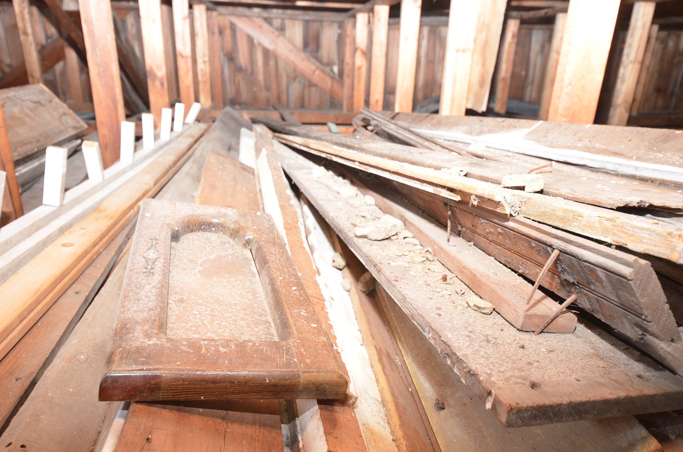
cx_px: 342
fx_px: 483
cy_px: 226
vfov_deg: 50.2
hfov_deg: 70.6
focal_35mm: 26
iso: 3200
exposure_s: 1/60
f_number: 4.2
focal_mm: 17
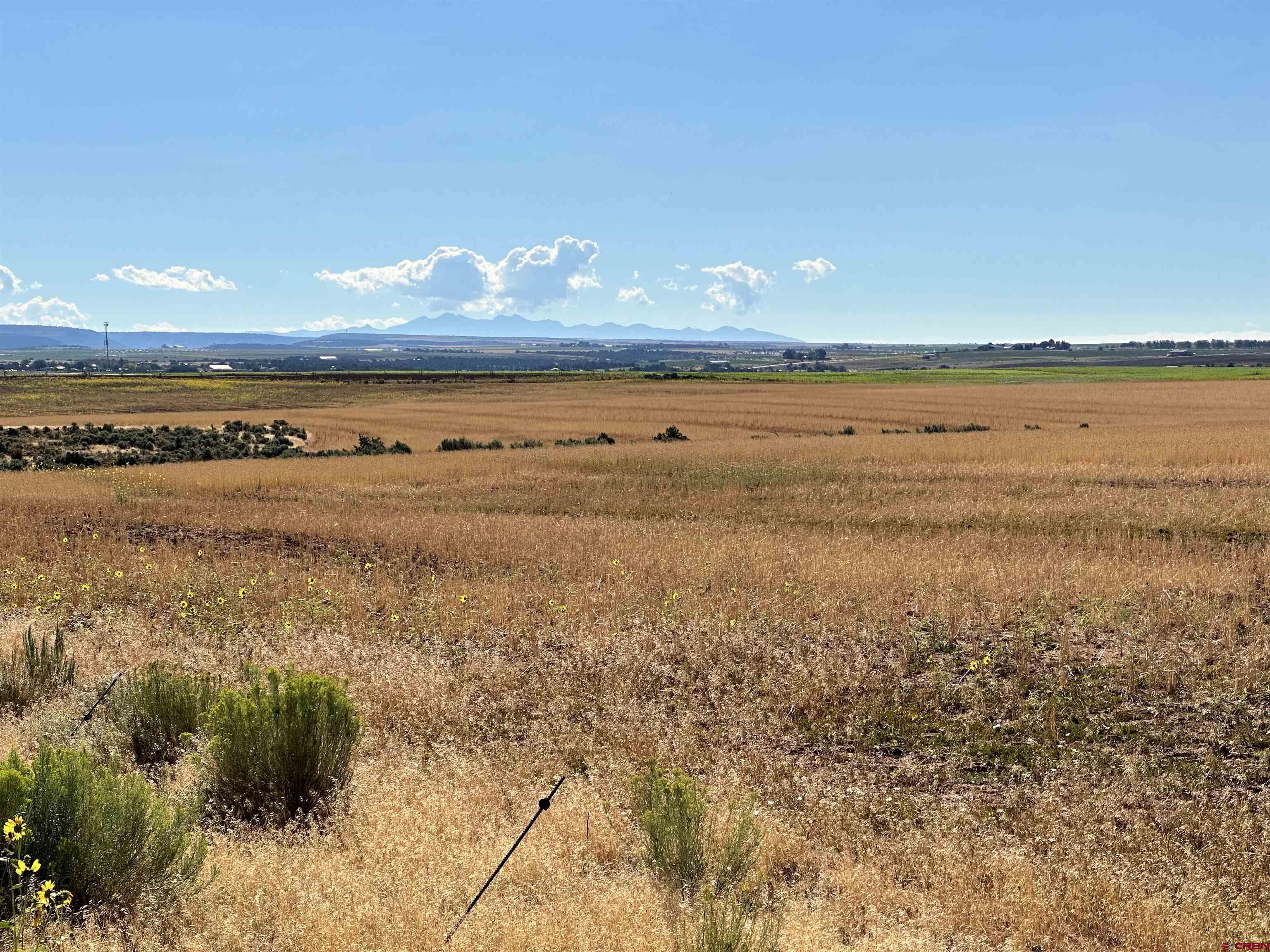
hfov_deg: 25.3
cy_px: 476
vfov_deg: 19.1
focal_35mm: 77
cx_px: 635
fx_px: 2825
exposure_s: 1/1946
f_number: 2.8
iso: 32
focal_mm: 9
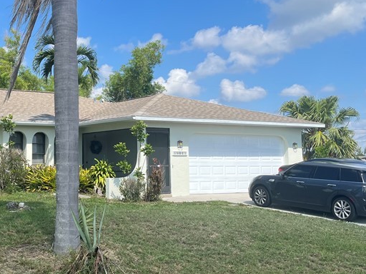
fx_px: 550
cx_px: 92
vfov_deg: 28.0
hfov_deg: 36.0
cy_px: 118
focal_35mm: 52
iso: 50
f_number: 1.6
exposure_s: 1/3135
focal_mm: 5.1
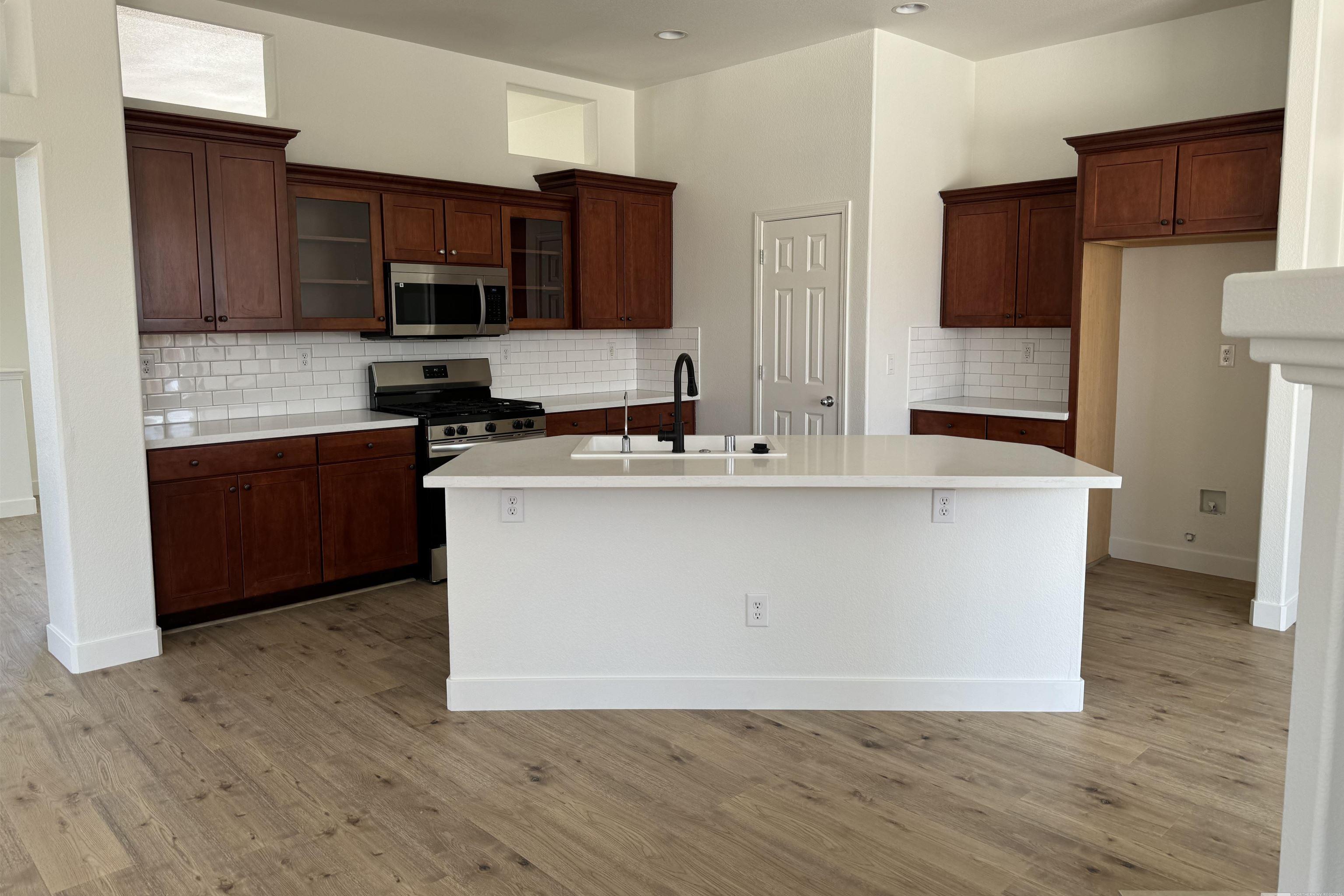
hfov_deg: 71.5
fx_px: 933
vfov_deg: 51.2
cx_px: 673
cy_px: 412
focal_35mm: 25
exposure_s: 1/131
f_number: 1.78
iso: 50
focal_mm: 6.76
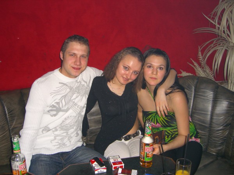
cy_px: 88
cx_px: 117
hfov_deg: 49.0
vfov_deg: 37.7
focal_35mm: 38
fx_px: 257
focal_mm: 7.9
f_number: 2.8
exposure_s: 1/60
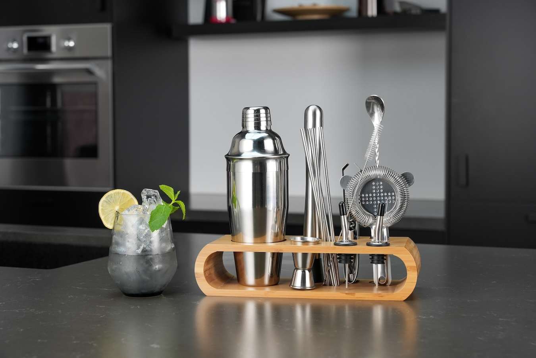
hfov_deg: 28.8
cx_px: 268
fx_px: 1042
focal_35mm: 70
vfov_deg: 19.5
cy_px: 179
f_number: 7.1
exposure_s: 1/30
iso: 100
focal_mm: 70
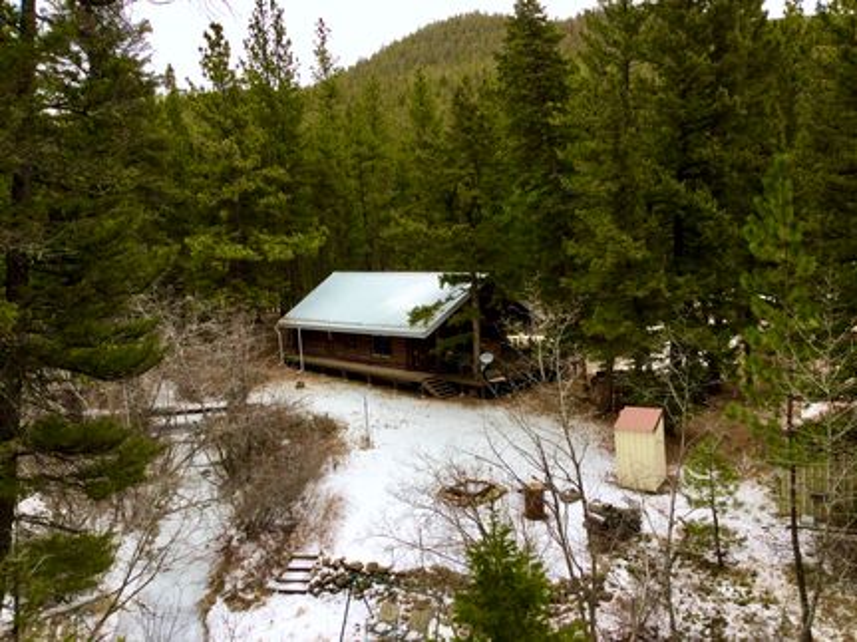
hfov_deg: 58.4
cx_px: 428
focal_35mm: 31
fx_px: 767
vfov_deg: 45.4
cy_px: 321
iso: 32
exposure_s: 1/120
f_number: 2.4
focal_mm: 3.3
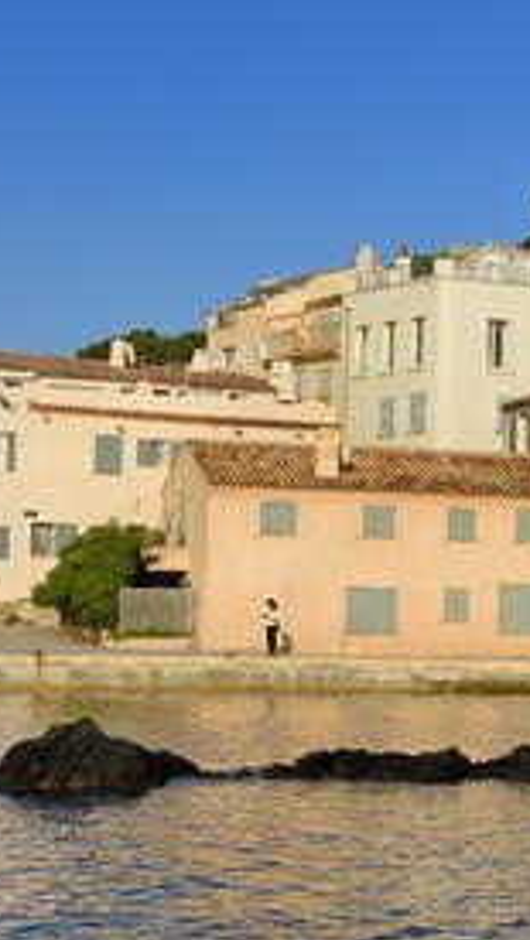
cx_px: 556
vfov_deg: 24.2
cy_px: 472
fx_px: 2195
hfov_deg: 13.5
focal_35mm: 88
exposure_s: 1/640
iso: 200
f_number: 9
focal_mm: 55
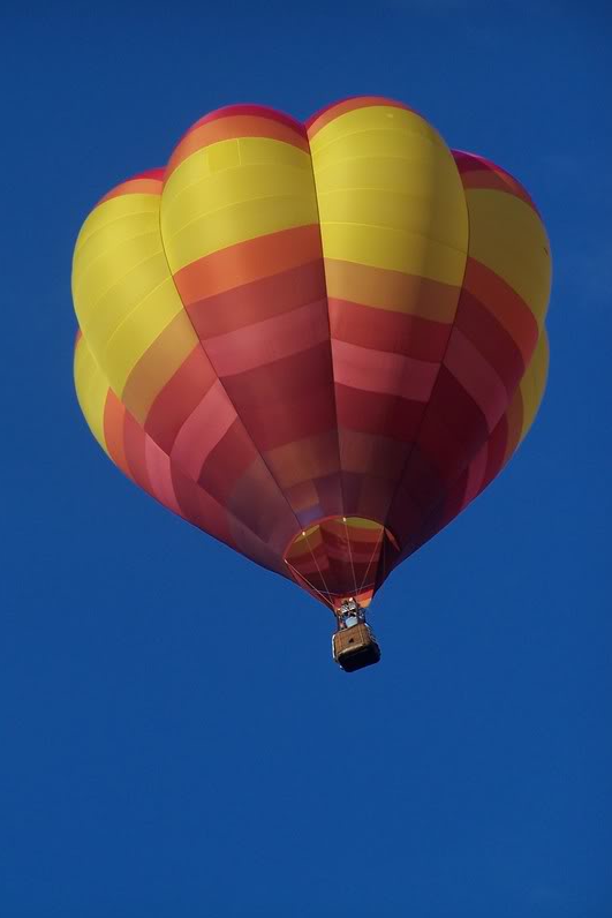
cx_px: 287
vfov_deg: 7.4
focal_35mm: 280
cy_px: 460
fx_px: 7136
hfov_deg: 4.9
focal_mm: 44.4
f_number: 5
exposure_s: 1/500
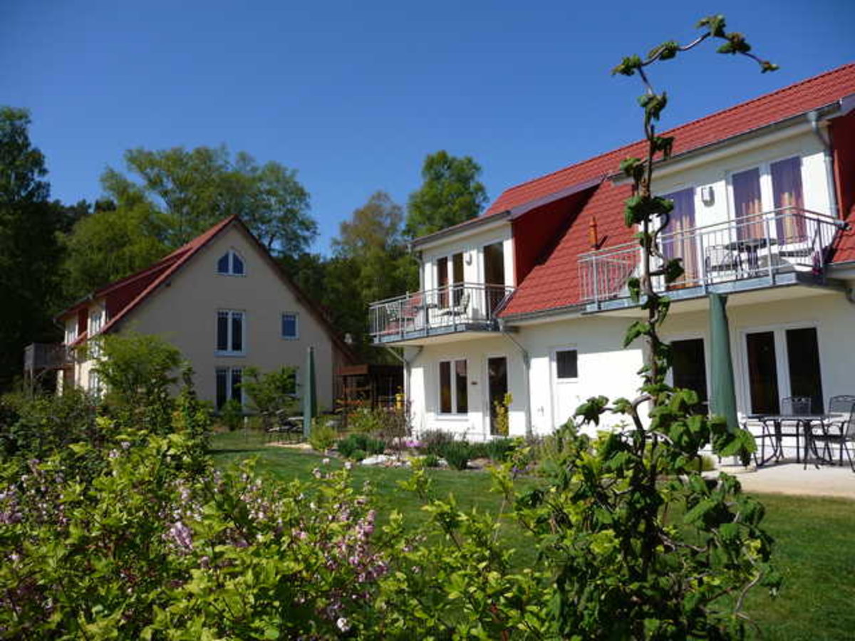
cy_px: 320
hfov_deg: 63.4
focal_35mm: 28
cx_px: 428
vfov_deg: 49.7
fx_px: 692
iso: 100
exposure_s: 1/1300
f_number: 3.3
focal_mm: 4.7
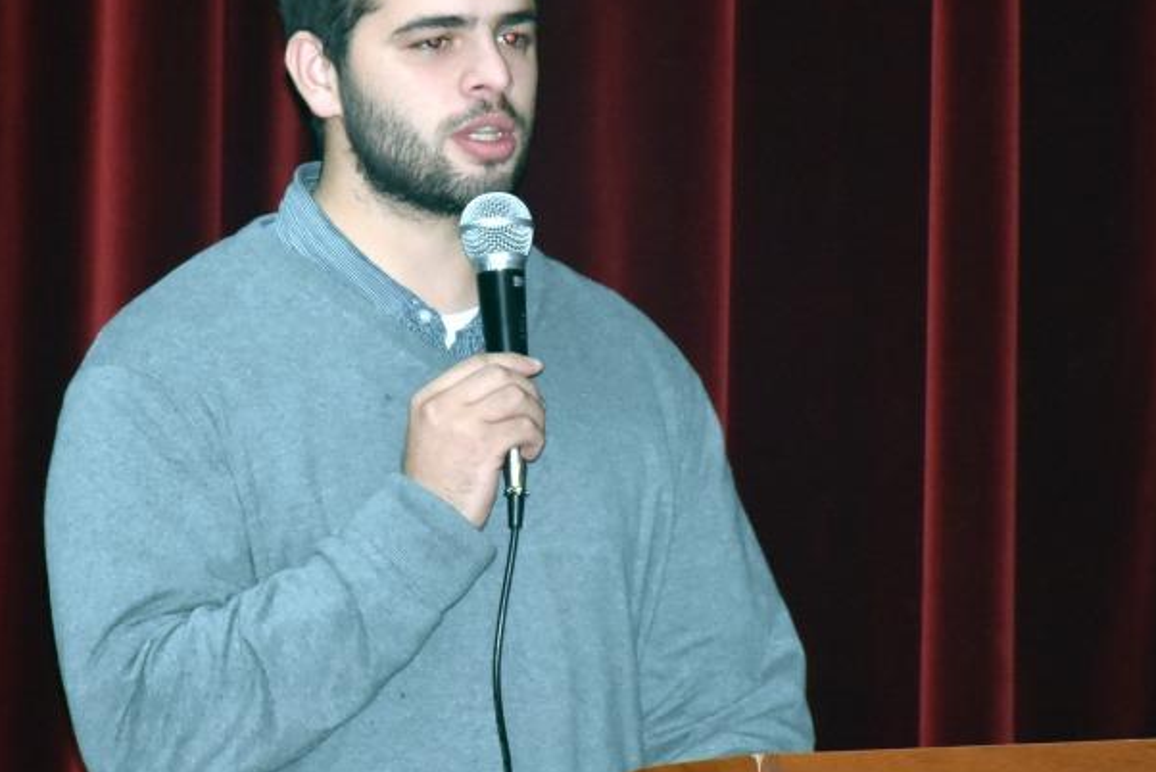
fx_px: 11469
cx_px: 484
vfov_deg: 3.9
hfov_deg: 5.8
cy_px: 327
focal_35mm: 357
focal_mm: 140
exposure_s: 1/60
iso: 1600
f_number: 5.6
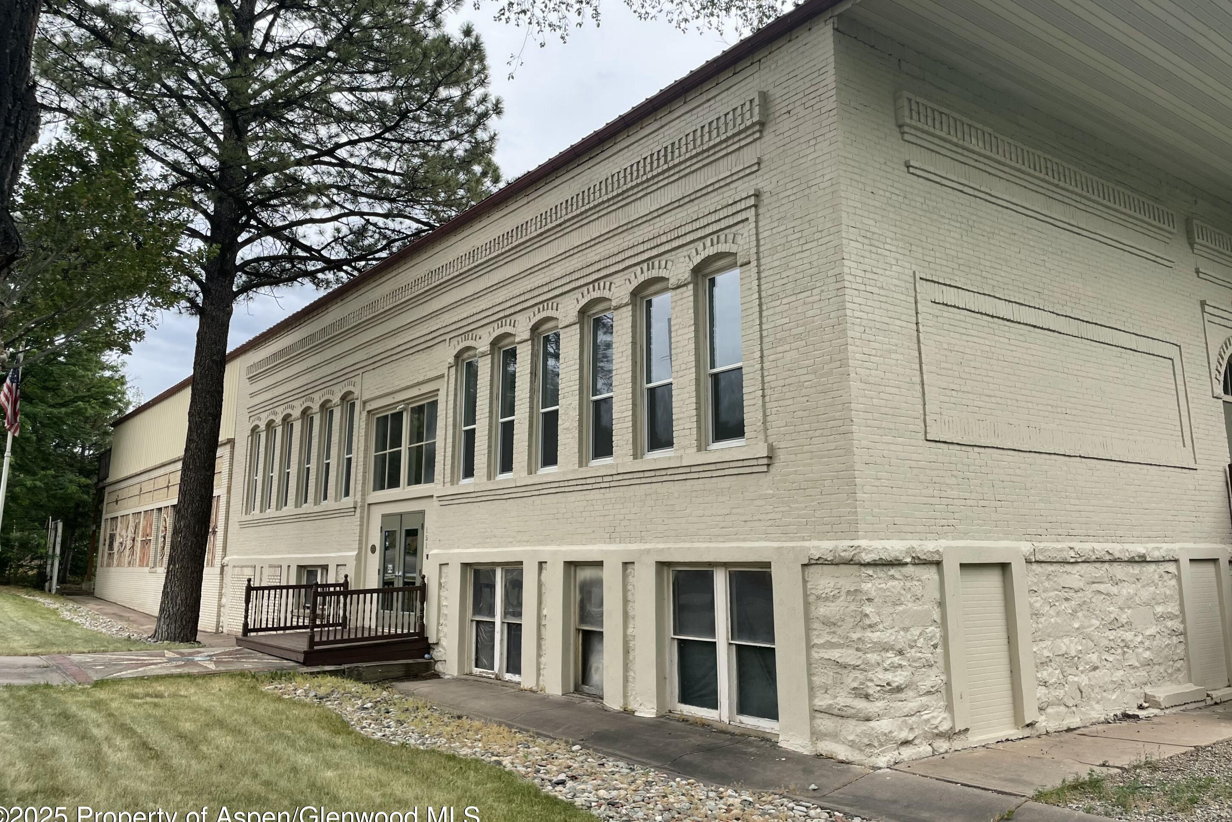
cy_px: 382
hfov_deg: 65.5
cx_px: 624
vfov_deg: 46.4
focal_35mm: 28
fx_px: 958
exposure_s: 1/1072
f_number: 1.6
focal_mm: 4.2
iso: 32
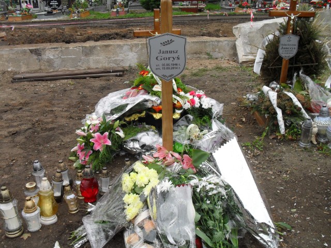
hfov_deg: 52.6
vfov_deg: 40.7
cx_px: 166
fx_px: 335
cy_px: 124
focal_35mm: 35
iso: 100
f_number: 3.2
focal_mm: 6.3
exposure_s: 1/350
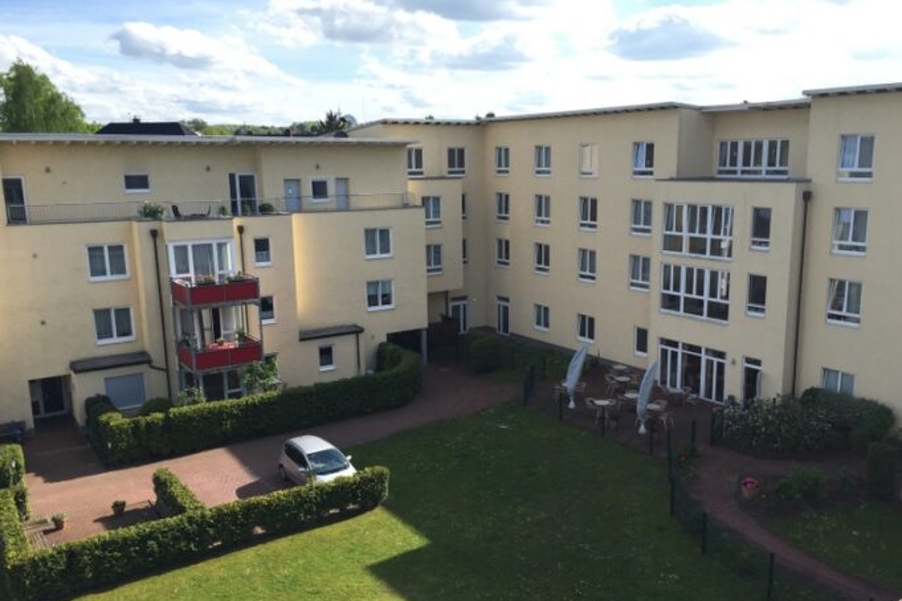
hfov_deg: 60.3
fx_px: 777
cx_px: 452
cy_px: 320
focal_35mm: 31
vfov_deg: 42.3
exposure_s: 1/1582
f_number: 2.2
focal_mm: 4.15
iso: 32
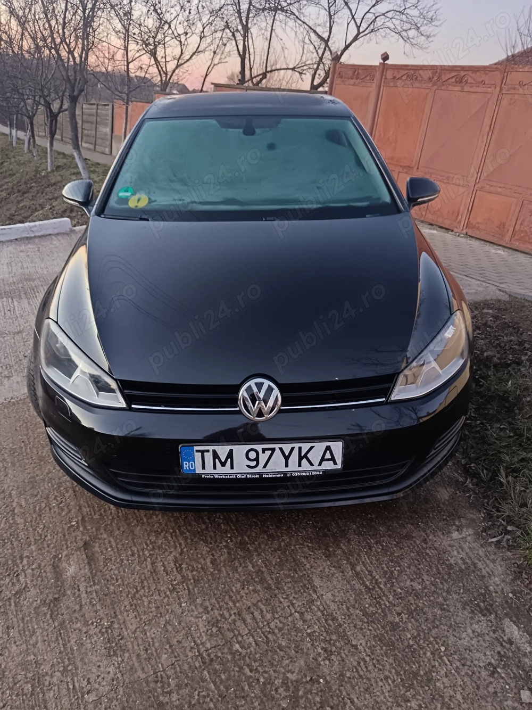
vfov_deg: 65.3
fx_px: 553
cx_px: 266
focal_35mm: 27
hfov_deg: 51.3
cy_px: 355
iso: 1067
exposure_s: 1/25
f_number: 1.9
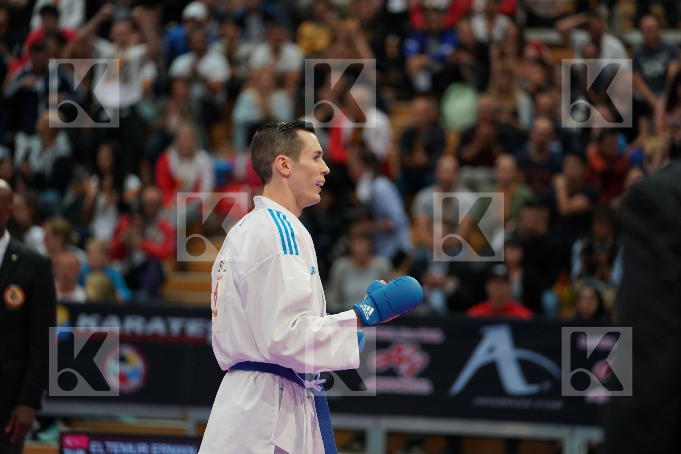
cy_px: 227
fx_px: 2951
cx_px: 340
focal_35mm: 156
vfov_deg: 8.8
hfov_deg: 13.2
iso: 1600
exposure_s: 1/1000
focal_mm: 156
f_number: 2.8
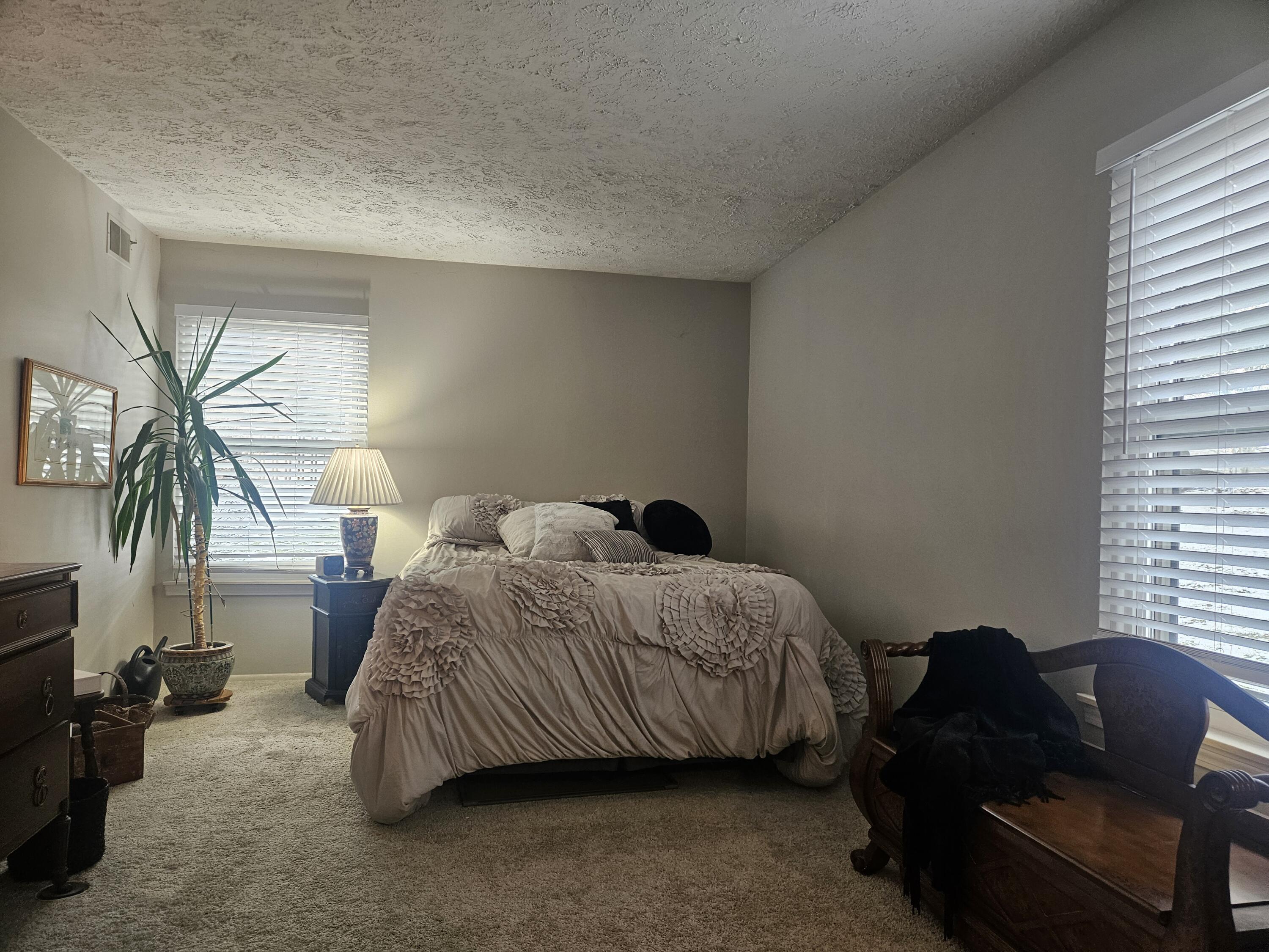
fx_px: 843
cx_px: 634
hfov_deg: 73.9
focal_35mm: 23
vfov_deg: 58.9
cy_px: 476
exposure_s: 1/120
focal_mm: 5.4
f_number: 1.8
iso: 160
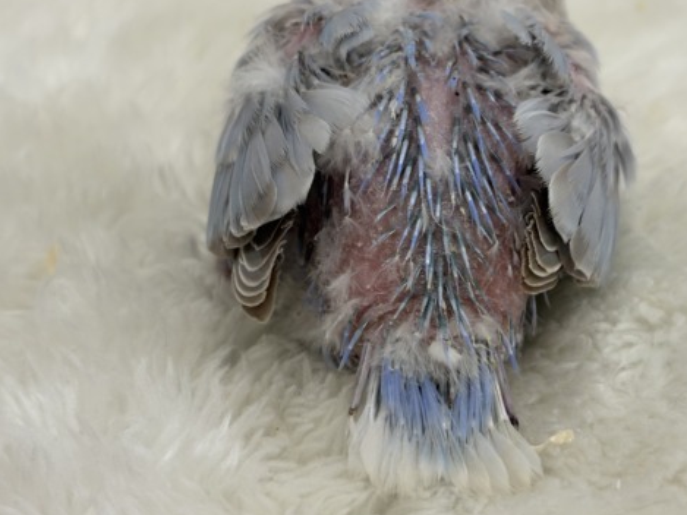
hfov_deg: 27.4
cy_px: 205
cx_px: 396
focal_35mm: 71
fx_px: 1409
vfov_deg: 20.7
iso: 64
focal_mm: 5.96
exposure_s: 1/100
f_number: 1.6
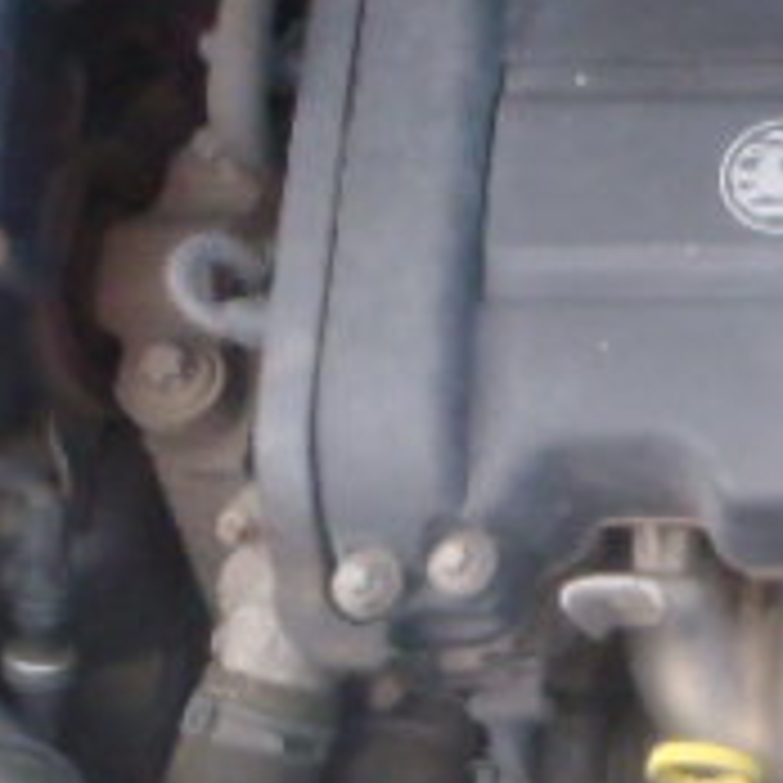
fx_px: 2329
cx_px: 1328
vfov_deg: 19.0
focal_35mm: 91
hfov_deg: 16.5
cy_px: 554
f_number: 3.5
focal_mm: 5
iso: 400
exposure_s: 1/250
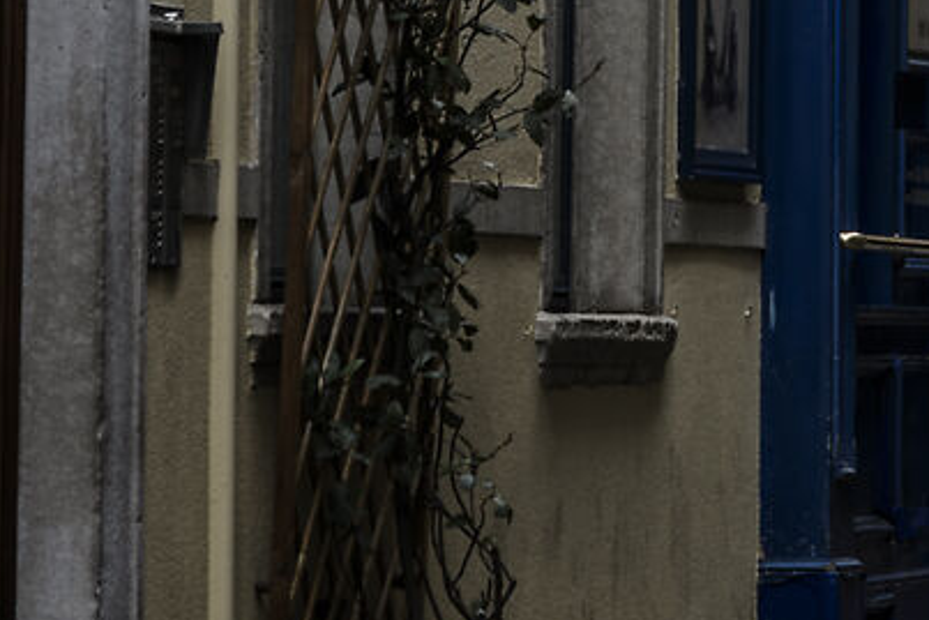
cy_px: -1116
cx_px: 1807
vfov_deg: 3.4
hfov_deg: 5.2
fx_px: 10145
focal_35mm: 393
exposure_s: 1/20
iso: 64
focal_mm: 66
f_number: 5.6
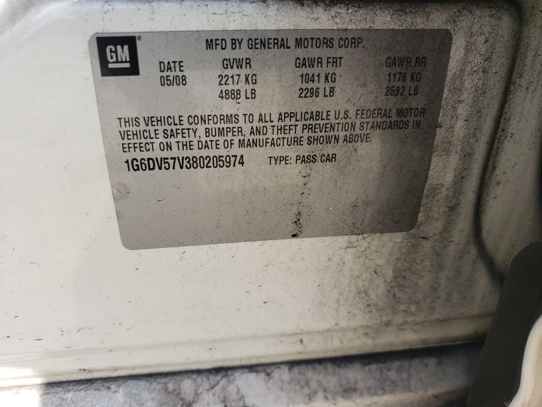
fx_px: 407
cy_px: 204
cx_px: 271
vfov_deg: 53.1
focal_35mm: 26
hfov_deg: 67.3
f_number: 1.5
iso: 50
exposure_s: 1/1429
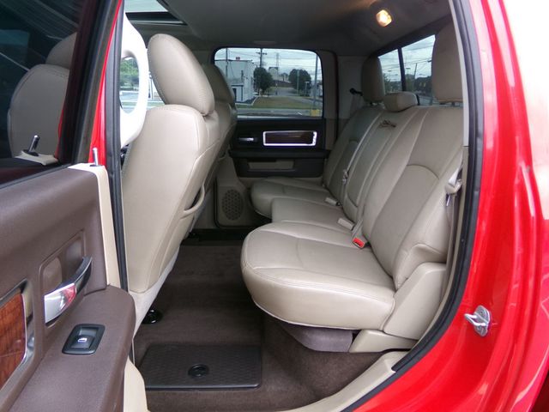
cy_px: 206
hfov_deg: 71.6
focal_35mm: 24
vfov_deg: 56.8
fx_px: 381
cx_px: 274
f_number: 3.7
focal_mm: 4.3
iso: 100
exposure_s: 1/40
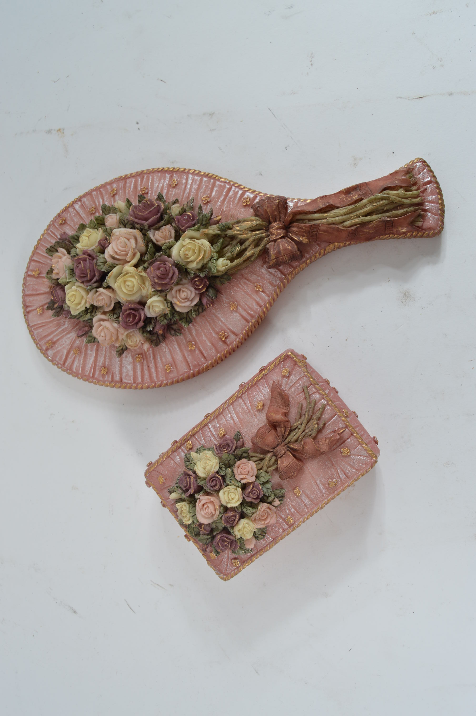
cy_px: 358
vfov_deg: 62.0
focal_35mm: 30
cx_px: 238
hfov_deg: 43.5
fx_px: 596
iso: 100
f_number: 7.1
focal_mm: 20
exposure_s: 1/80
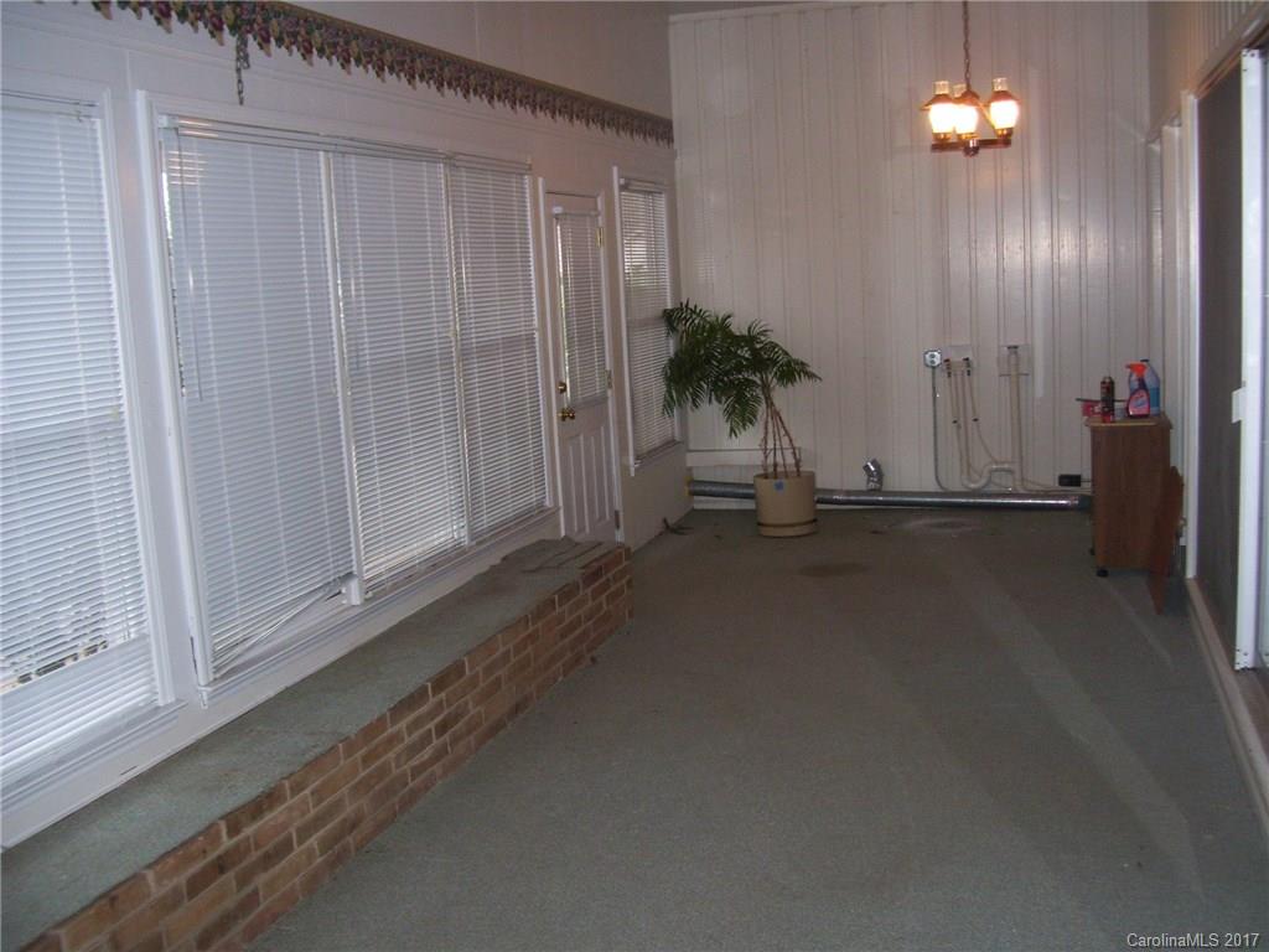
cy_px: 476
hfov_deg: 51.4
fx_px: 1320
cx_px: 634
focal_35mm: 36
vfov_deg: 39.7
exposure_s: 1/60
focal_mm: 6
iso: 200
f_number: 2.7
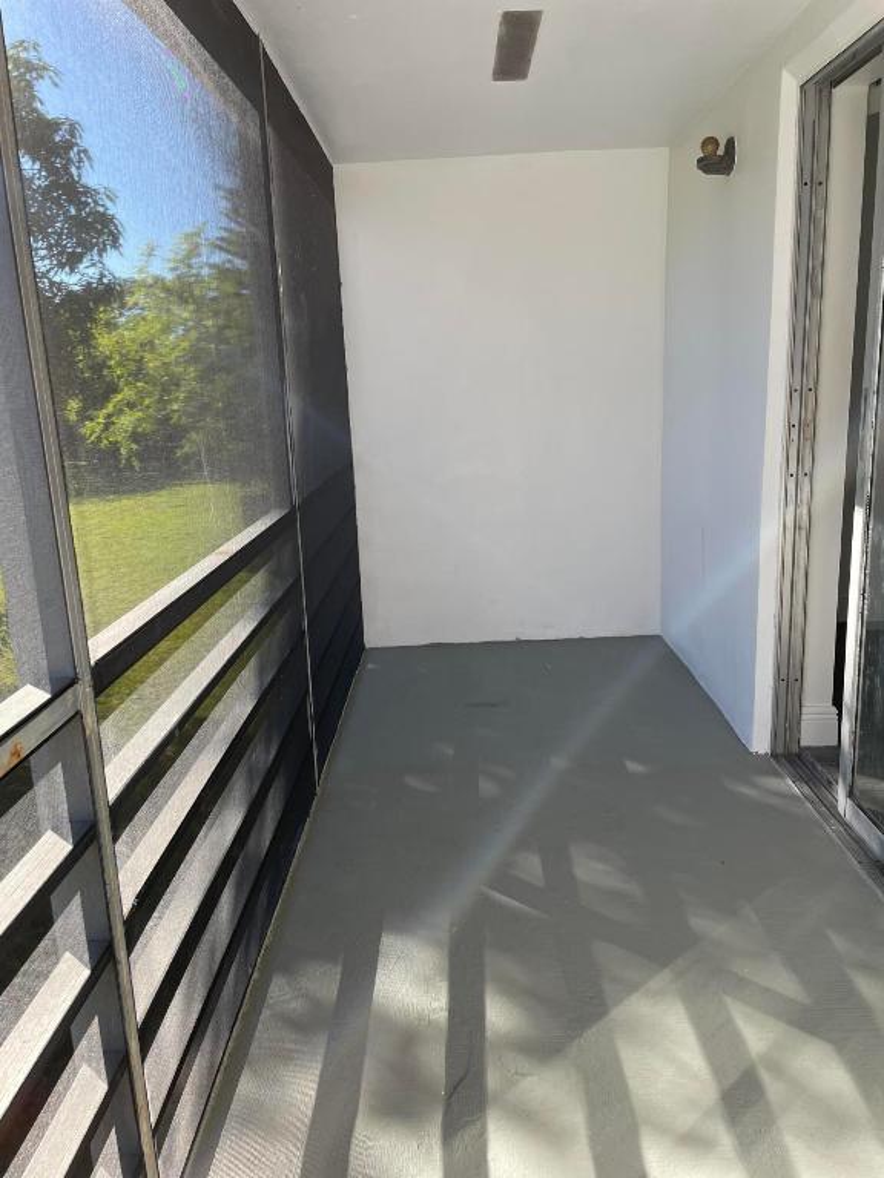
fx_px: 885
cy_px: 589
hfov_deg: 53.1
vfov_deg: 67.3
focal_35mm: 26
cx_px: 442
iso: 32
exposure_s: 1/593
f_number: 1.6
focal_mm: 4.2
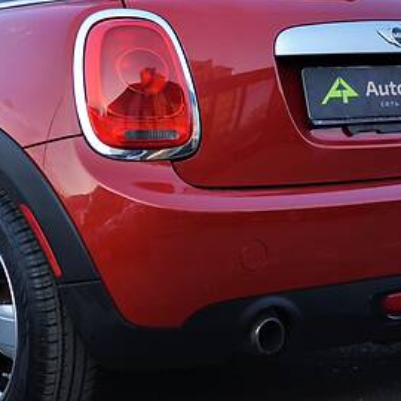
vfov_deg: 18.3
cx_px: 113
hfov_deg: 18.3
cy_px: 107
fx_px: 1235
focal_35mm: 94
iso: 200
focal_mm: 25
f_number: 4
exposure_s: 1/200
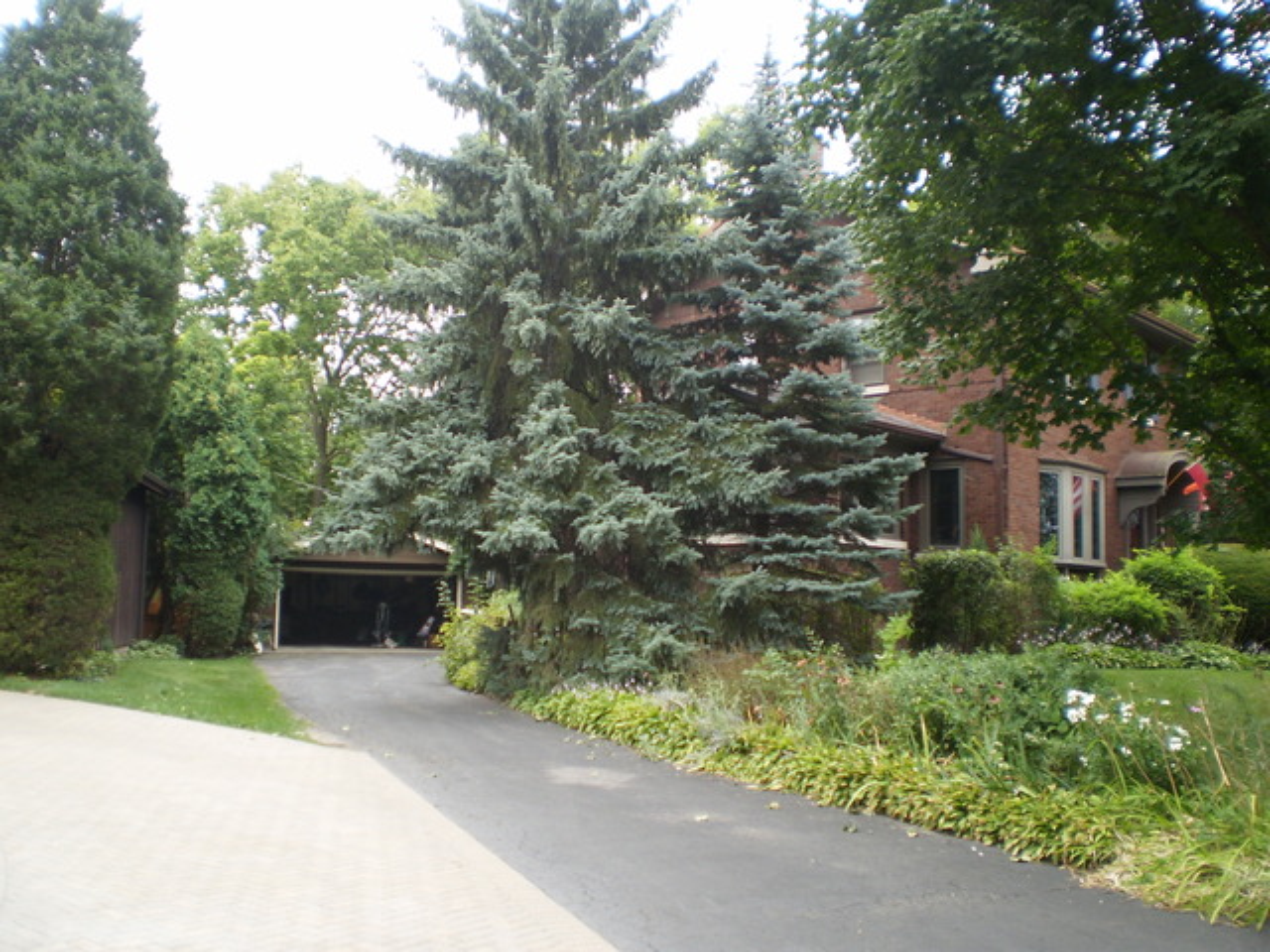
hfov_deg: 51.4
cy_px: 476
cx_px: 635
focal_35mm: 36
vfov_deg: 39.7
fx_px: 1321
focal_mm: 6.3
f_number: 3.1
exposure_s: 1/125
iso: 64
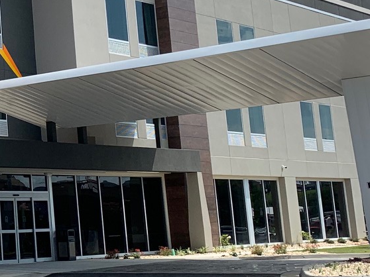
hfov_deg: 19.4
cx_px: -97
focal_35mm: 94
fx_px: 1004
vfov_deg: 15.5
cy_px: 31
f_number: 1.8
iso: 25
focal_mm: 4.25
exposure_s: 1/2833
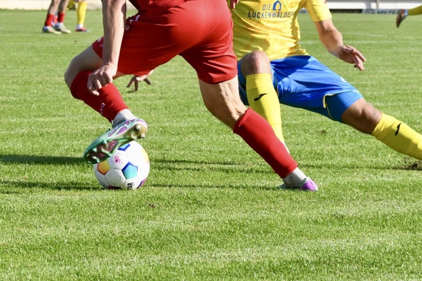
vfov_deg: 8.9
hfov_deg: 13.3
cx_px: 183
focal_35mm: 154
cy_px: 67
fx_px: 1805
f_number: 8
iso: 2000
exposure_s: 1/1600
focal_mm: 92
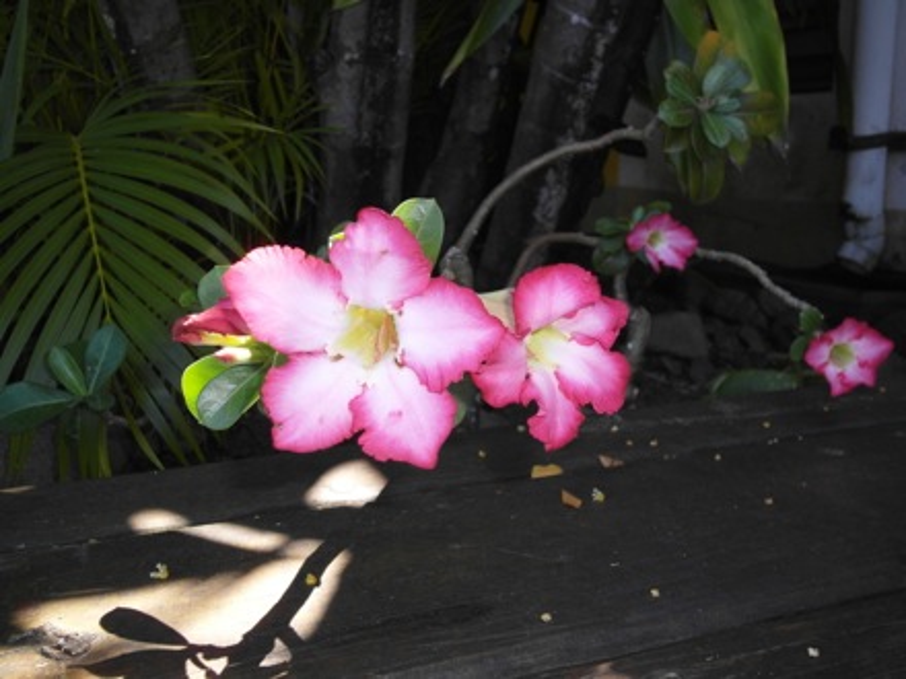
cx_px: 453
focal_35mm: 35
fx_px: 916
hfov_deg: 52.6
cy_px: 340
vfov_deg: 40.7
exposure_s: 1/90
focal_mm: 6.5
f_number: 4.5
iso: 100
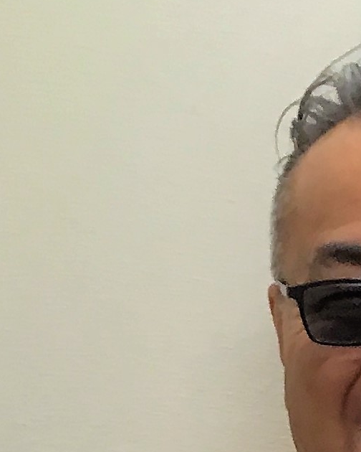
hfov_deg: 14.7
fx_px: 1349
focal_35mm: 101
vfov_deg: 16.7
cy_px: 734
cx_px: 436
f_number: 2.4
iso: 40
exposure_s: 1/30
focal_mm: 3.3
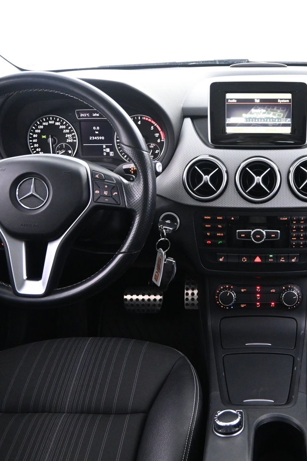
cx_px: 252
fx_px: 473
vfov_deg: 51.9
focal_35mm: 37
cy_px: 233
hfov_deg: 34.7
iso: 3200
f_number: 3.5
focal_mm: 16
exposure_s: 1/20
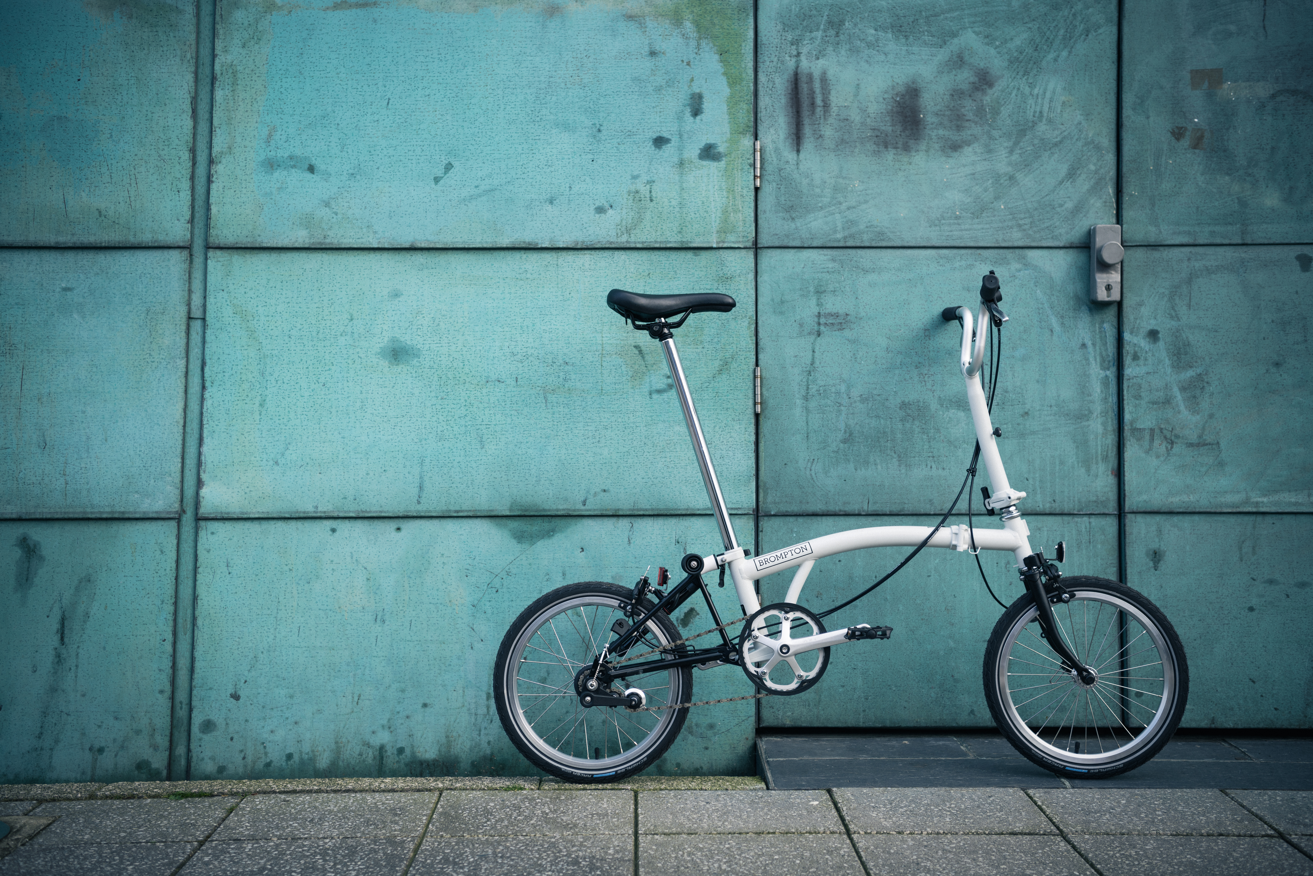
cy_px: 438
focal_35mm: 45
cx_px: 656
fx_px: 1641
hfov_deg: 43.6
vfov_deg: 29.9
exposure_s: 1/400
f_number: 3.2
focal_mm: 45
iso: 100
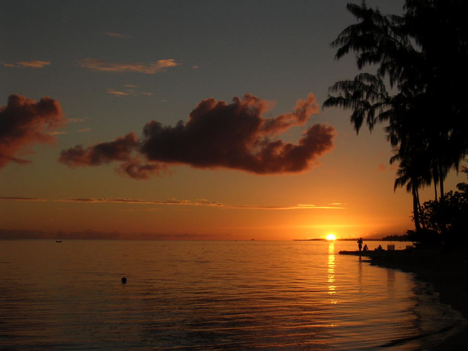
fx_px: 852
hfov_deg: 30.7
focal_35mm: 63
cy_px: 176
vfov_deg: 23.3
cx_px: 234
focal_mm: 9.6
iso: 100
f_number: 3.5
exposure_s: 1/911
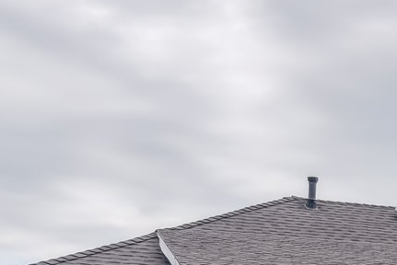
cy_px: 487
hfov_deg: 19.1
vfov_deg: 13.0
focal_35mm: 95
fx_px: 1048
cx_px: 576
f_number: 7.1
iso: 200
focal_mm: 20
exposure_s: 1/640
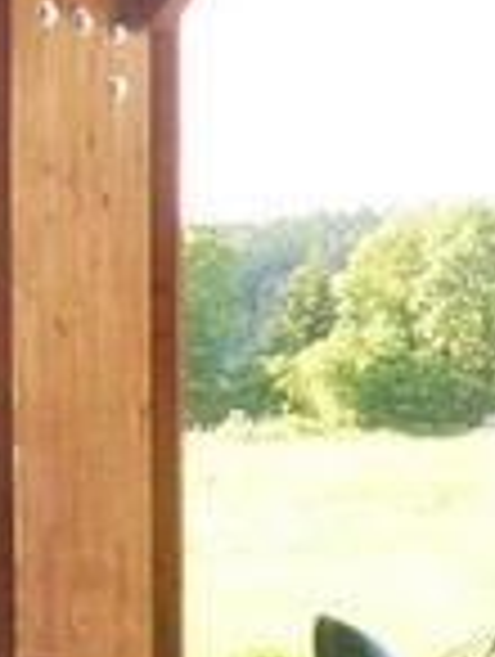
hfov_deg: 9.5
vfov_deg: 12.4
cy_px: 914
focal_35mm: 153
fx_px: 2909
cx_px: 648
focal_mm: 5.8
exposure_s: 1/91
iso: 50
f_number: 2.8
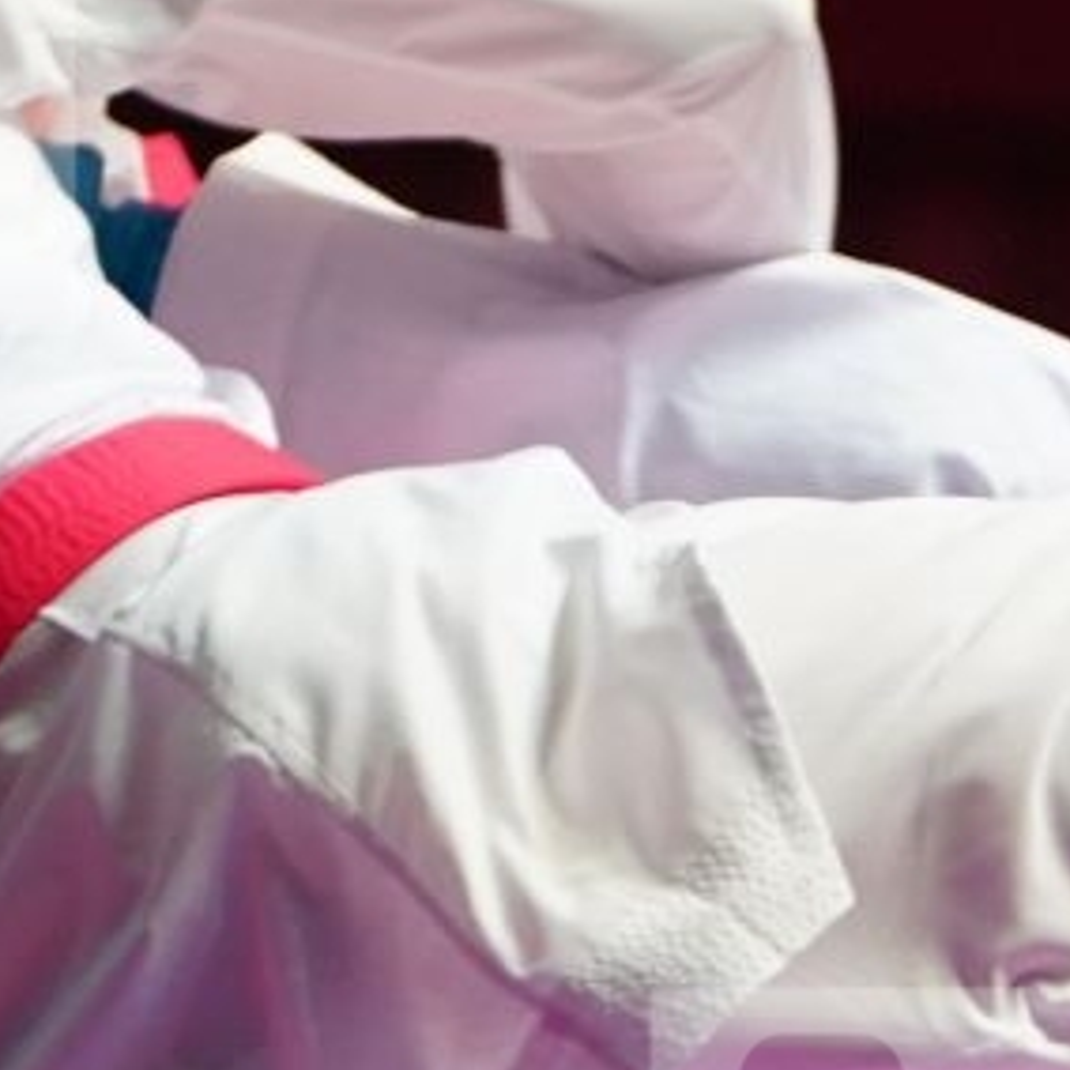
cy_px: -8
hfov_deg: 1.9
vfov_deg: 1.9
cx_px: 1002
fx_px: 31649
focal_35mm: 905
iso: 2000
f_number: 2.8
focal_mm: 168
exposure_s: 1/1000
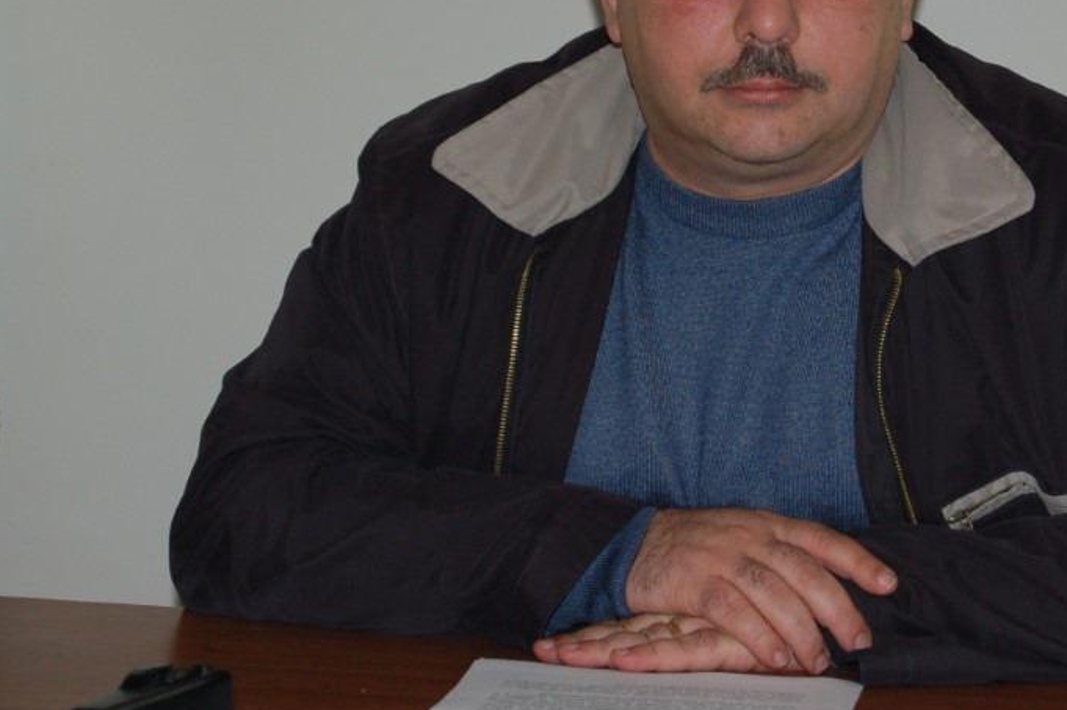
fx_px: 4142
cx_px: 700
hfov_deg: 14.7
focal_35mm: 140
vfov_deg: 9.8
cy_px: 129
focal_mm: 55
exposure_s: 1/60
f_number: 5.6
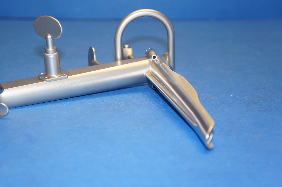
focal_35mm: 60
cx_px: 124
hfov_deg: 33.6
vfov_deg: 22.7
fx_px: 466
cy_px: 90
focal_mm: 35
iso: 400
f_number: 4.5
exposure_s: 1/60
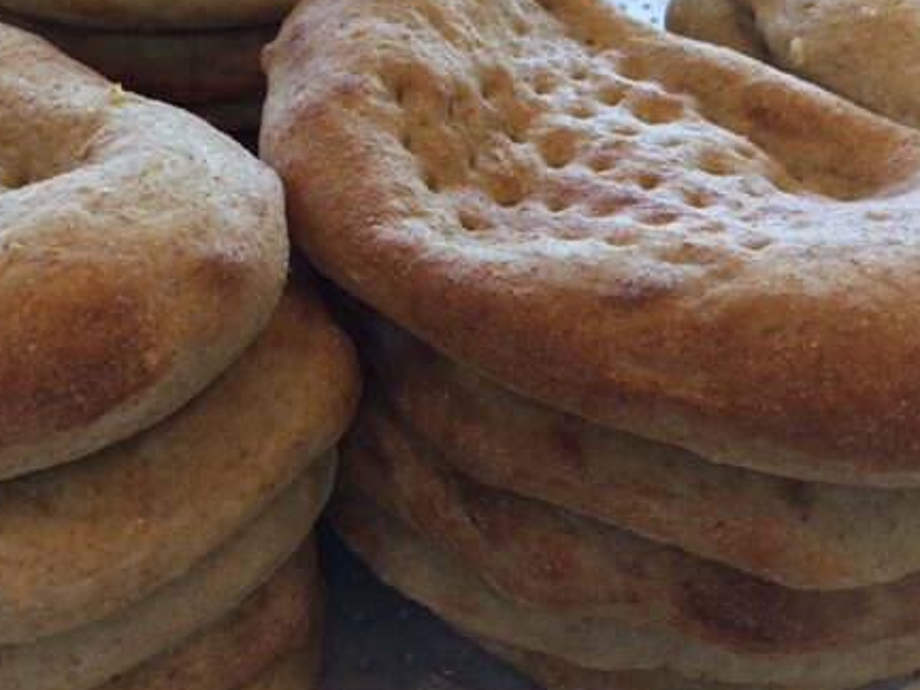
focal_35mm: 43
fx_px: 1143
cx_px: 377
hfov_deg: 43.7
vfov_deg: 33.5
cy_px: 279
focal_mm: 4.15
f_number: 2.2
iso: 25
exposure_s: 1/40
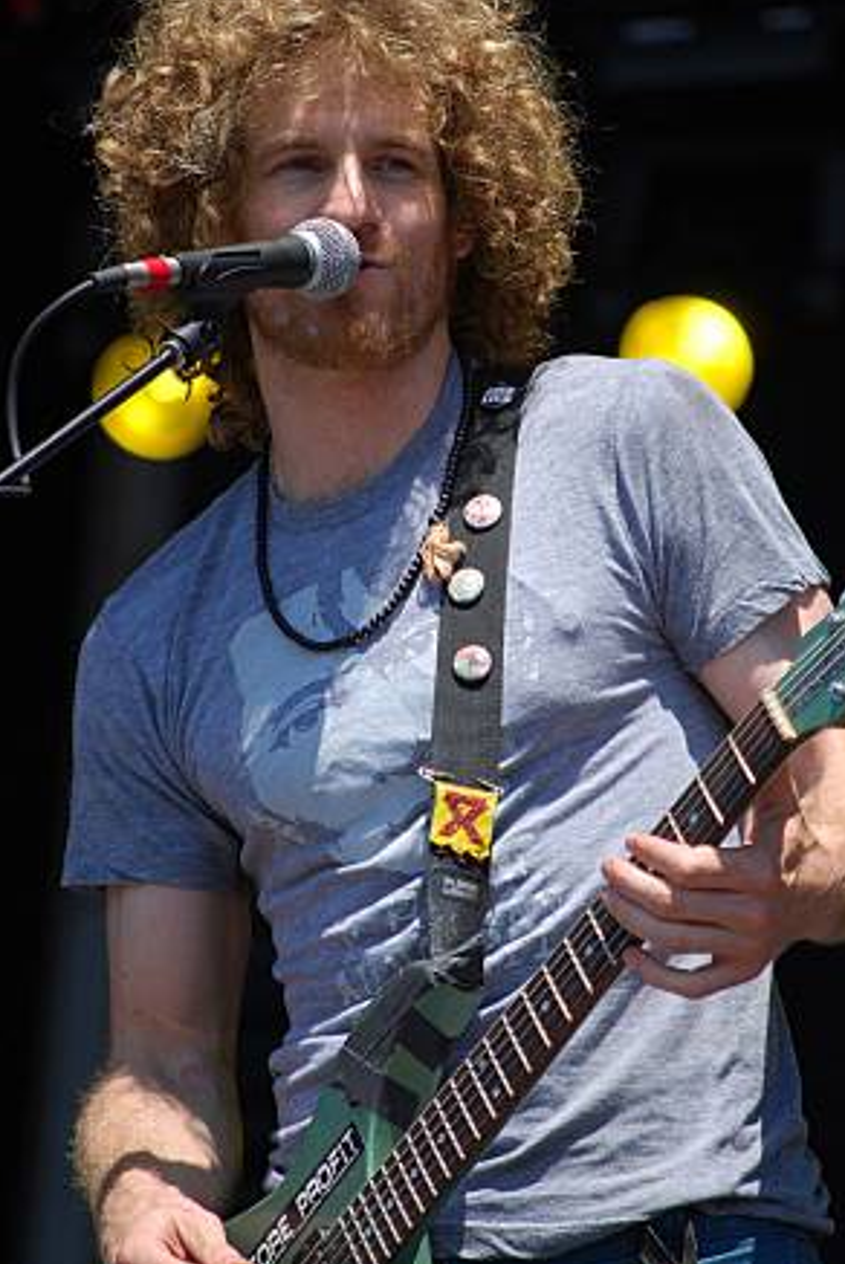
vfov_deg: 6.7
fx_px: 10861
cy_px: 596
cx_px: 431
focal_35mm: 309
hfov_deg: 4.5
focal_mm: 180
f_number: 5.6
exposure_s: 1/500
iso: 200
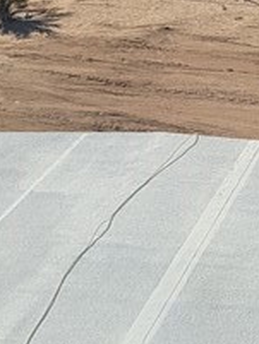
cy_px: -193
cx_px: 319
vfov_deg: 14.8
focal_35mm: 122
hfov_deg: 11.9
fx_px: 1216
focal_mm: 5.23
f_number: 1.8
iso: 50
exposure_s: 1/2331
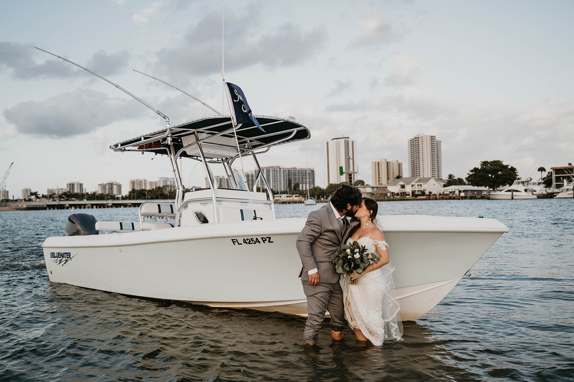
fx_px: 542
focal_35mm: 34
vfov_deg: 38.9
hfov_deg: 55.8
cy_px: 191
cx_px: 287
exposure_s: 1/2000
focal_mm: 34
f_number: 2.8
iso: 320
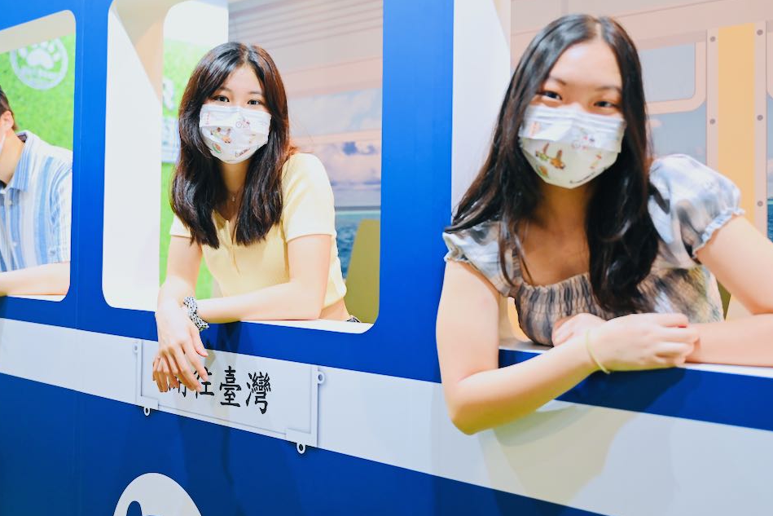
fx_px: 937
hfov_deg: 44.8
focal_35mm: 44
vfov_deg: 30.7
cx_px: 360
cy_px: 205
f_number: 2.8
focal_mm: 34.5
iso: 1600
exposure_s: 1/400
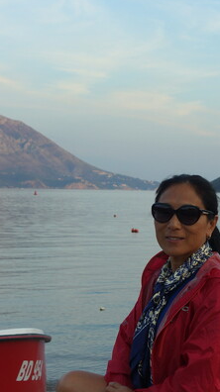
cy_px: 210
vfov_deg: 24.7
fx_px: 894
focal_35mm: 86
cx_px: 139
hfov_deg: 14.0
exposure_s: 1/100
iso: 125
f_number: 3.5
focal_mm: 15.28
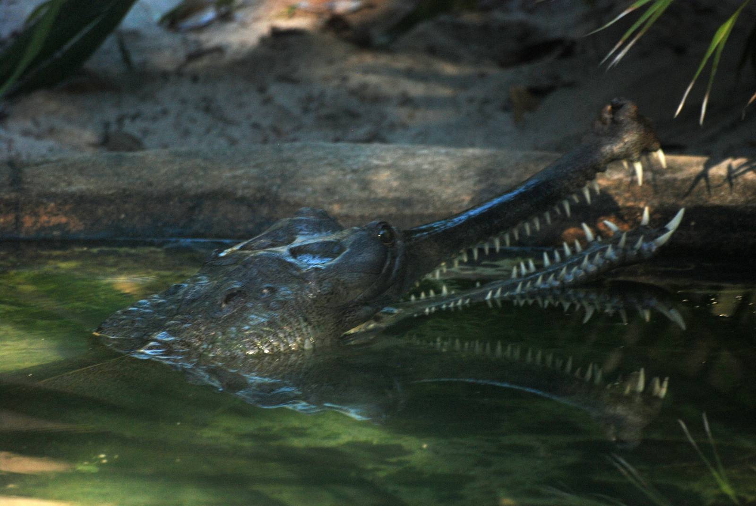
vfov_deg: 3.4
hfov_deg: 5.1
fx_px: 8515
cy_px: 253
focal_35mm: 405
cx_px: 378
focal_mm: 270
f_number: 5.6
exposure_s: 1/160
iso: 400
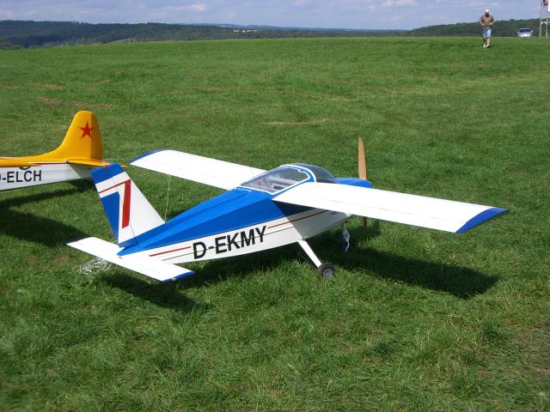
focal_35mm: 55
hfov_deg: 34.9
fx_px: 874
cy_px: 206
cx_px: 275
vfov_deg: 26.6
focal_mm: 9
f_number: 5.2
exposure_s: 1/640
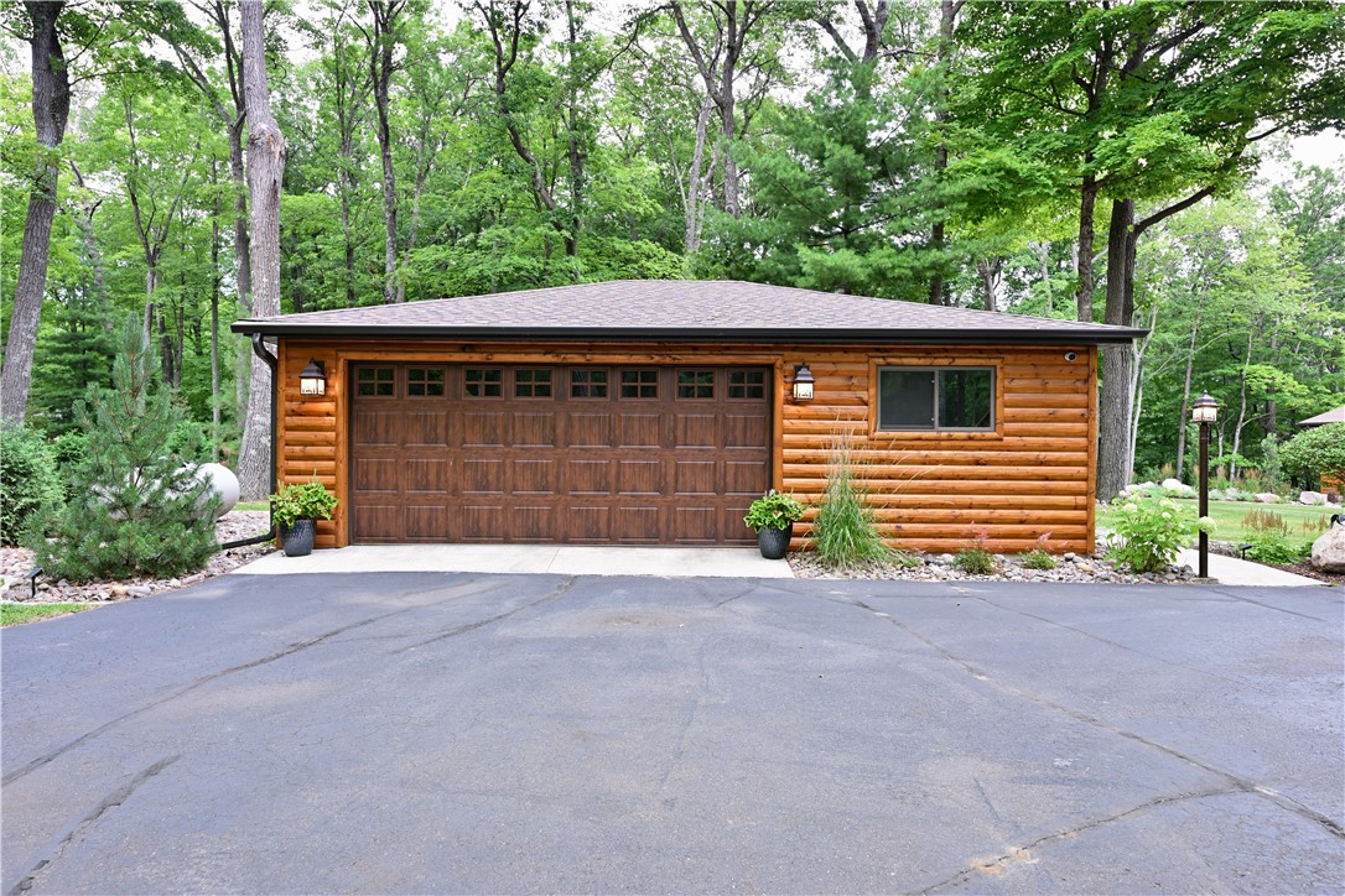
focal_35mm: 22
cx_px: 672
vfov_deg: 58.3
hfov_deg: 79.9
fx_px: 803
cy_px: 448
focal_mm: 21.5
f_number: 5.6
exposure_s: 1/40
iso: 250
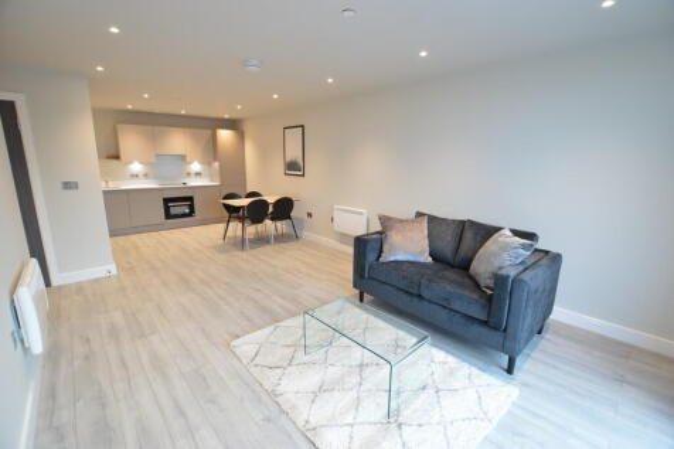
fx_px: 281
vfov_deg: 77.3
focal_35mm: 15
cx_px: 337
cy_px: 224
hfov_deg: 100.4
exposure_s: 1/15
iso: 200
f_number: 3.5
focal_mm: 10
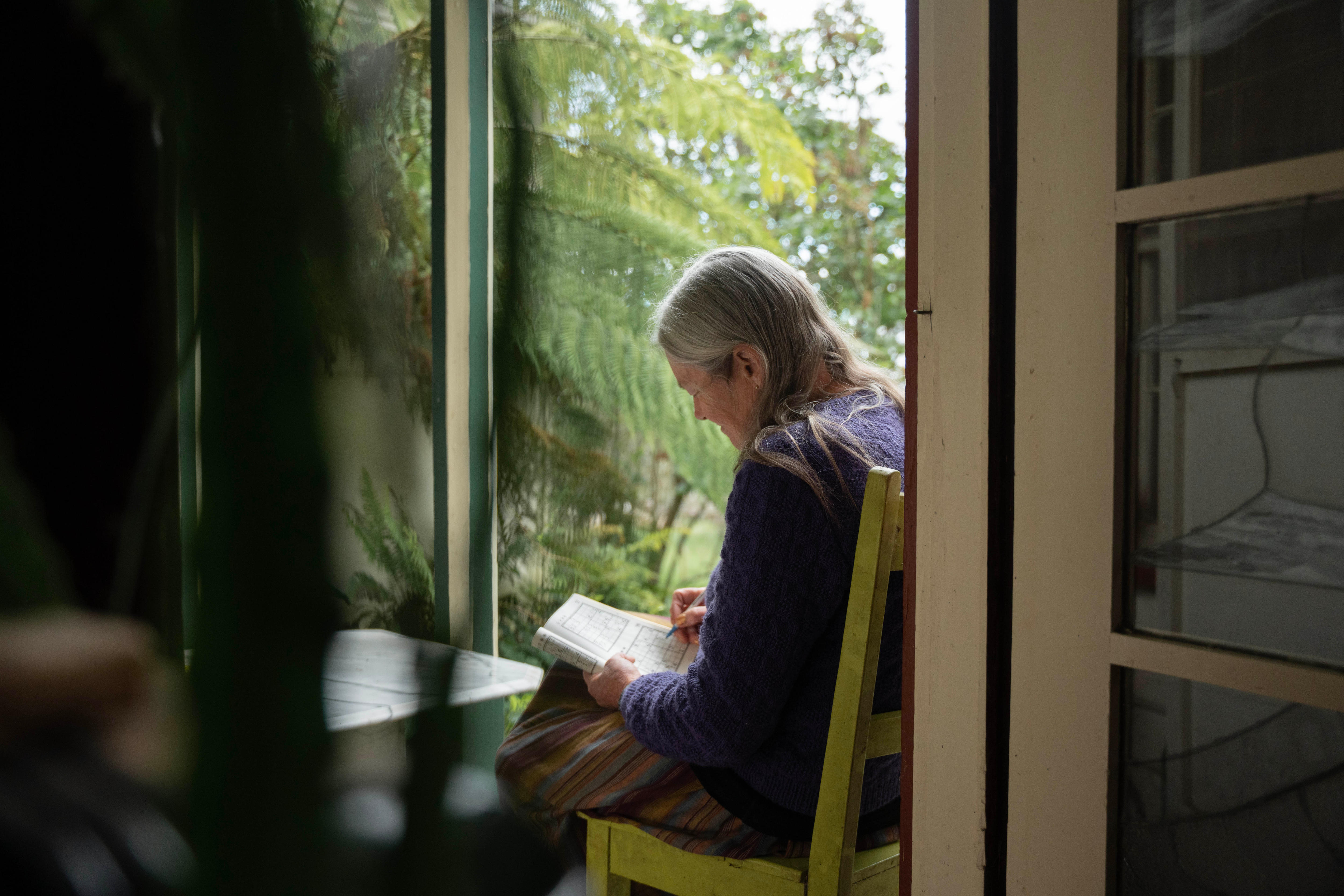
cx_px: 672
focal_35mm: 32
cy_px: 448
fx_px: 1213
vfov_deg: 40.5
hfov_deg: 58.0
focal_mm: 32.5
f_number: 2.8
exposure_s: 1/100
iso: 800
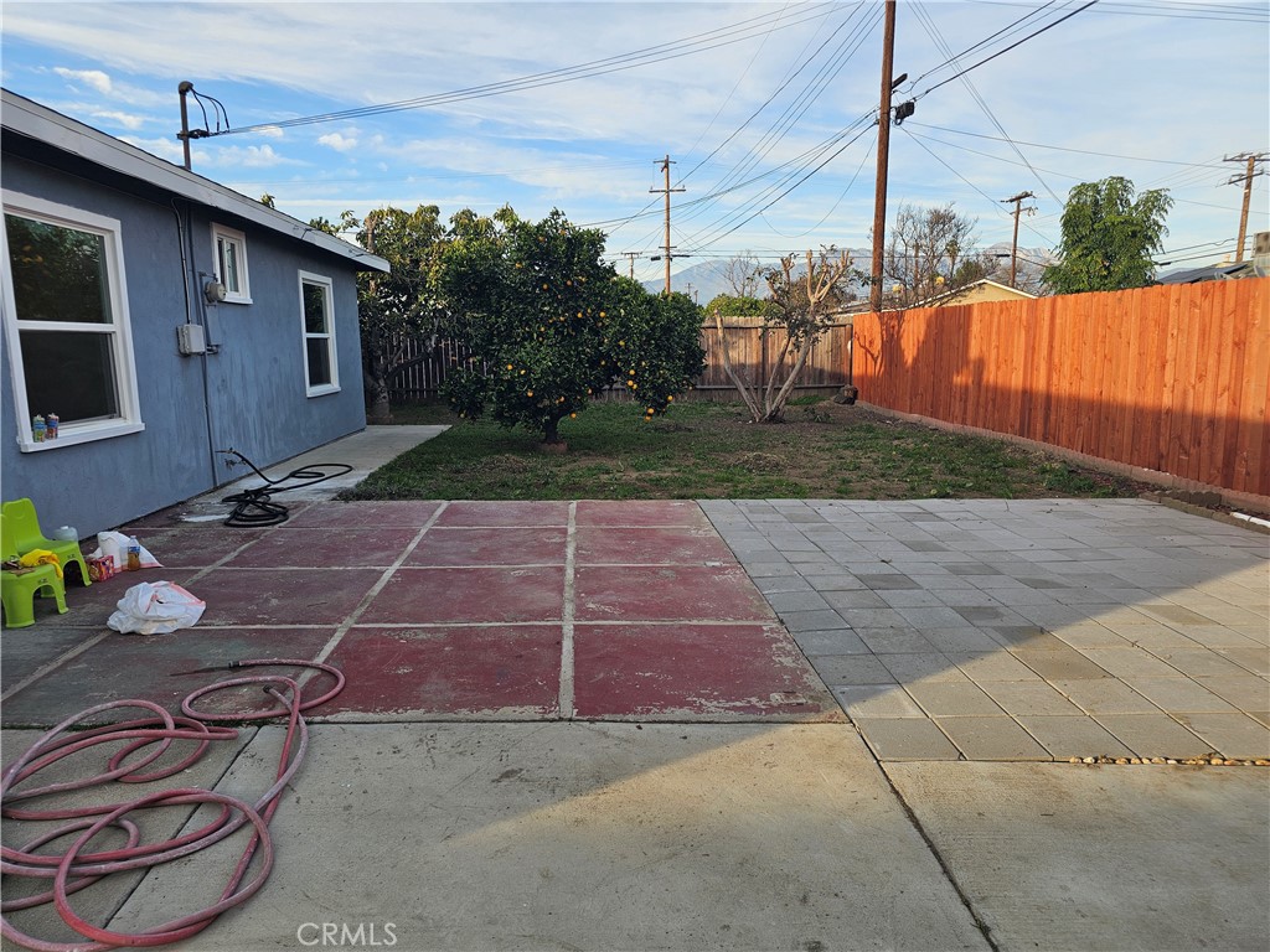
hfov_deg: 73.9
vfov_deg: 58.9
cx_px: 635
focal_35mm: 23
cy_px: 476
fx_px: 844
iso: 10
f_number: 1.7
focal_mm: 6.3
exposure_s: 1/220
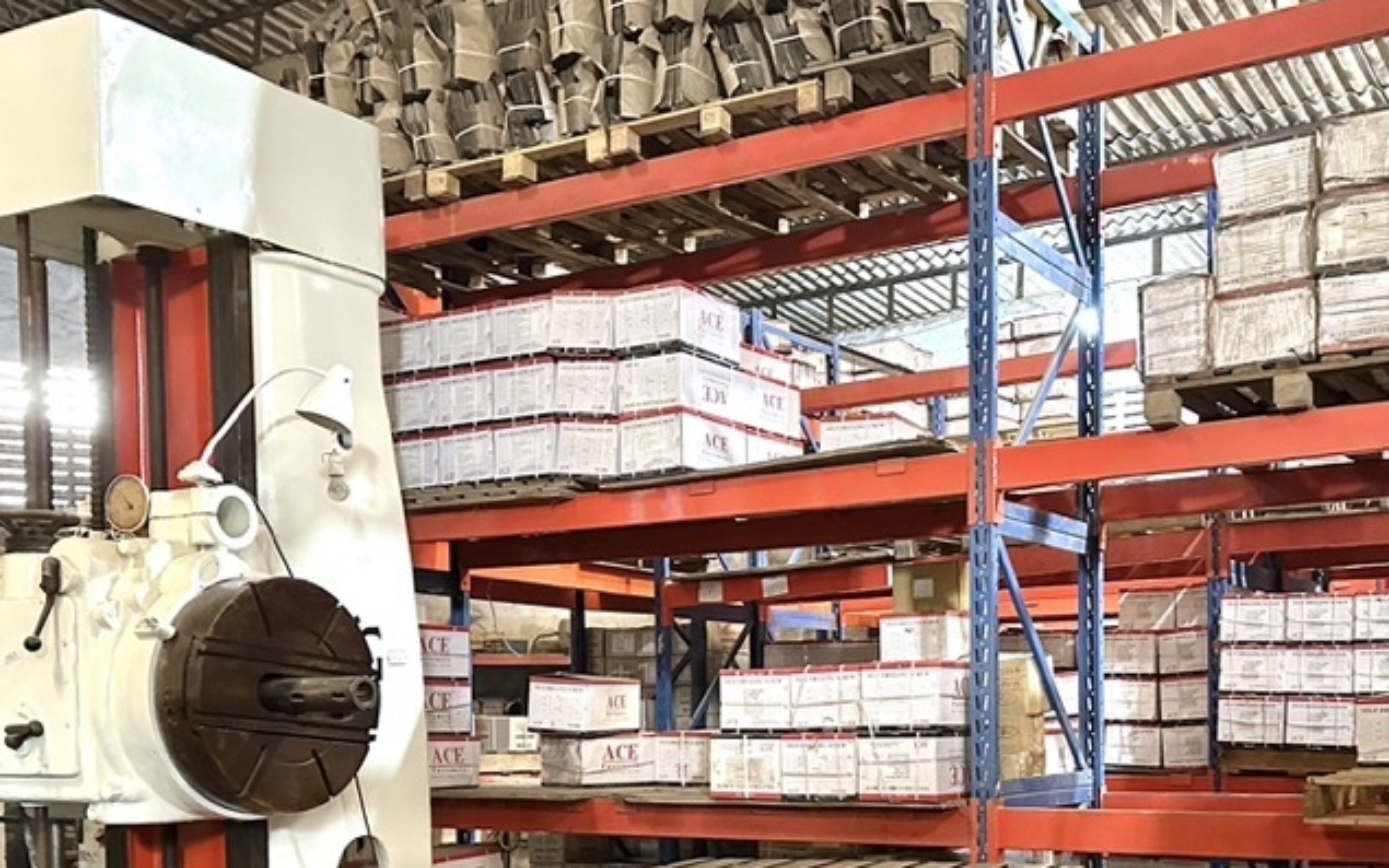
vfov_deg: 30.2
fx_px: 1552
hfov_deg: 48.0
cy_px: 737
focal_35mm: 41
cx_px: 816
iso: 1000
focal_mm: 6.86
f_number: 1.78
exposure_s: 1/33
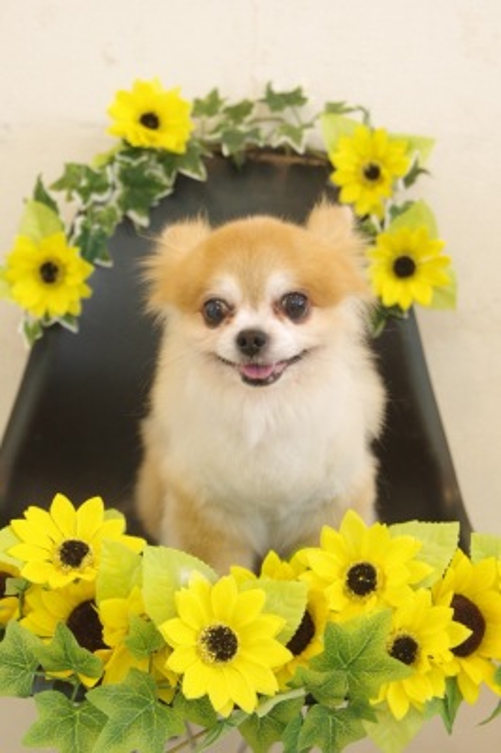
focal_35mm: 64
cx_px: 250
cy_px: 376
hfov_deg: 21.2
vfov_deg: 31.4
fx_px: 1338
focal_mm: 43
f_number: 4
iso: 1600
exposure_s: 1/100
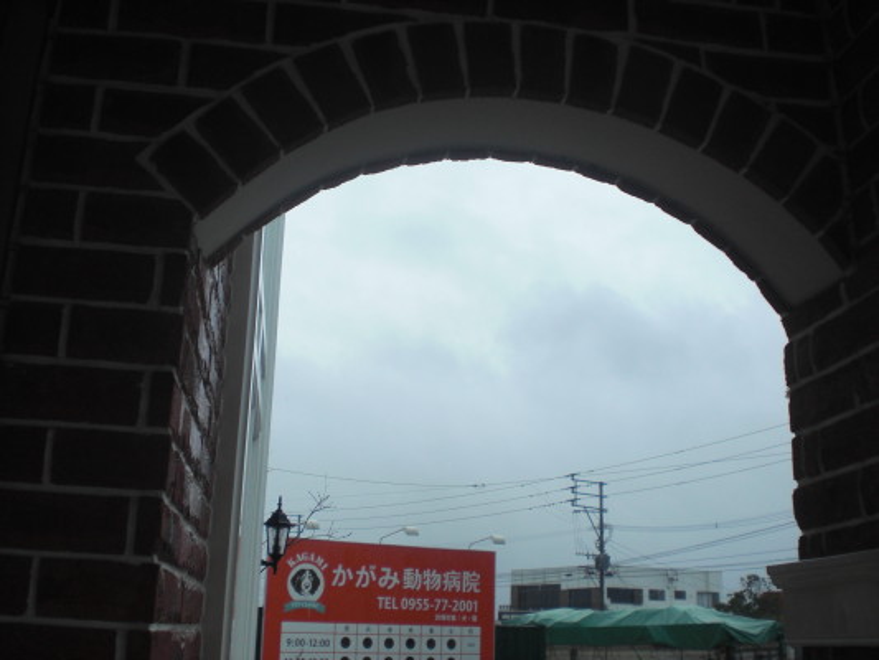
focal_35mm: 38
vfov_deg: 37.7
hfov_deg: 49.0
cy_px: 330
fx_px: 965
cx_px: 440
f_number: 3.1
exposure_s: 1/200
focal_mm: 6.3
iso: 64
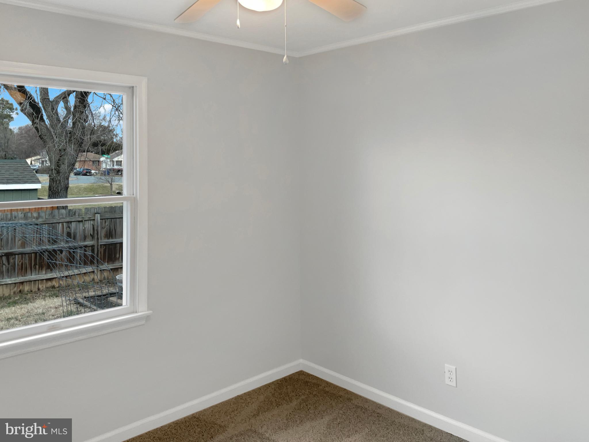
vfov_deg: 48.2
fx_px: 493
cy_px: 221
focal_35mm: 29
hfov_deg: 61.7
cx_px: 294
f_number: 1.8
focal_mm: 3
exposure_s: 1/11
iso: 16
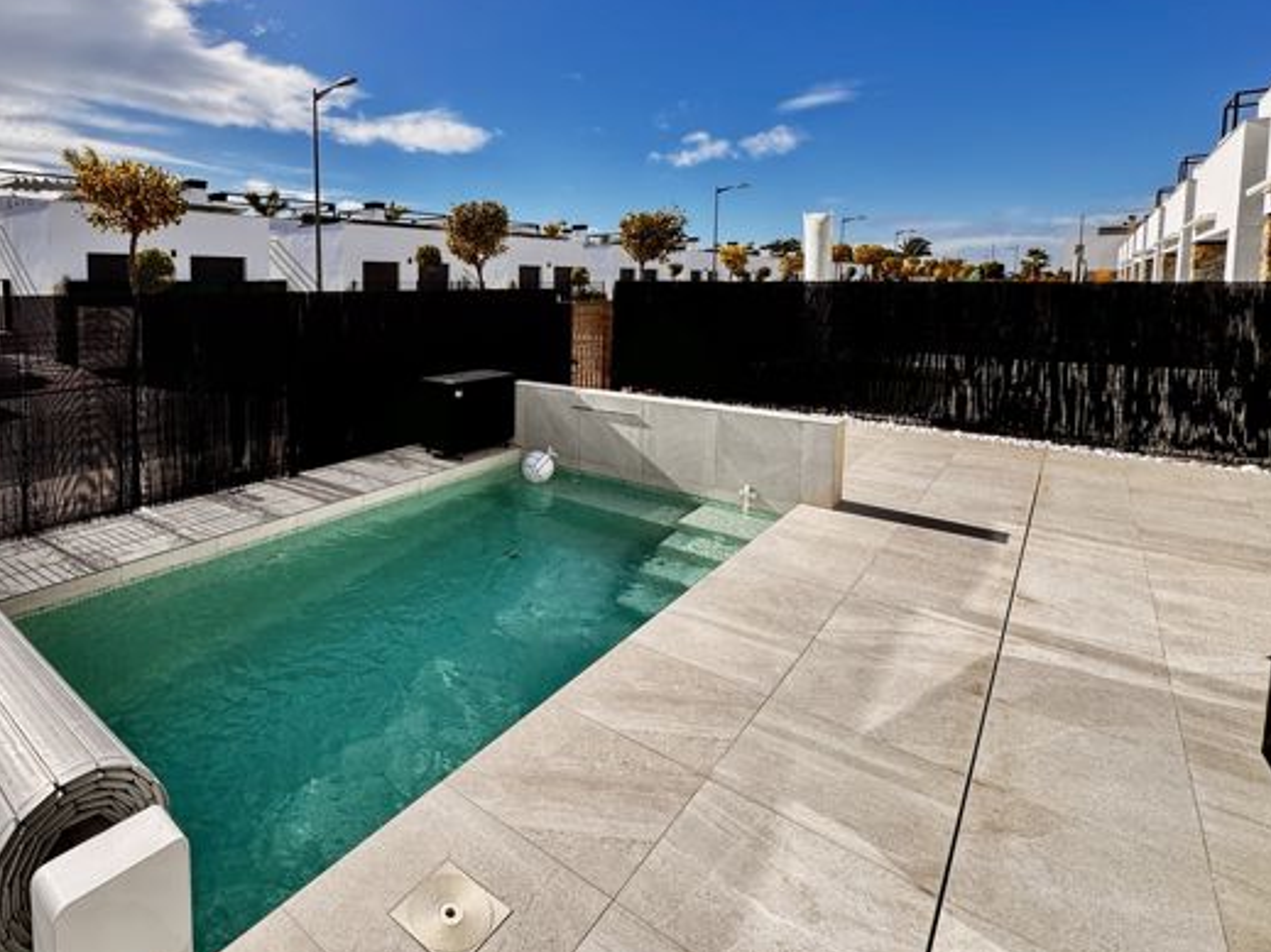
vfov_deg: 67.3
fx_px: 697
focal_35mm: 19
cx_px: 425
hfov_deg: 81.9
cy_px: 343
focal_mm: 2.22
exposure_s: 1/1034
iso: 50
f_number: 2.2
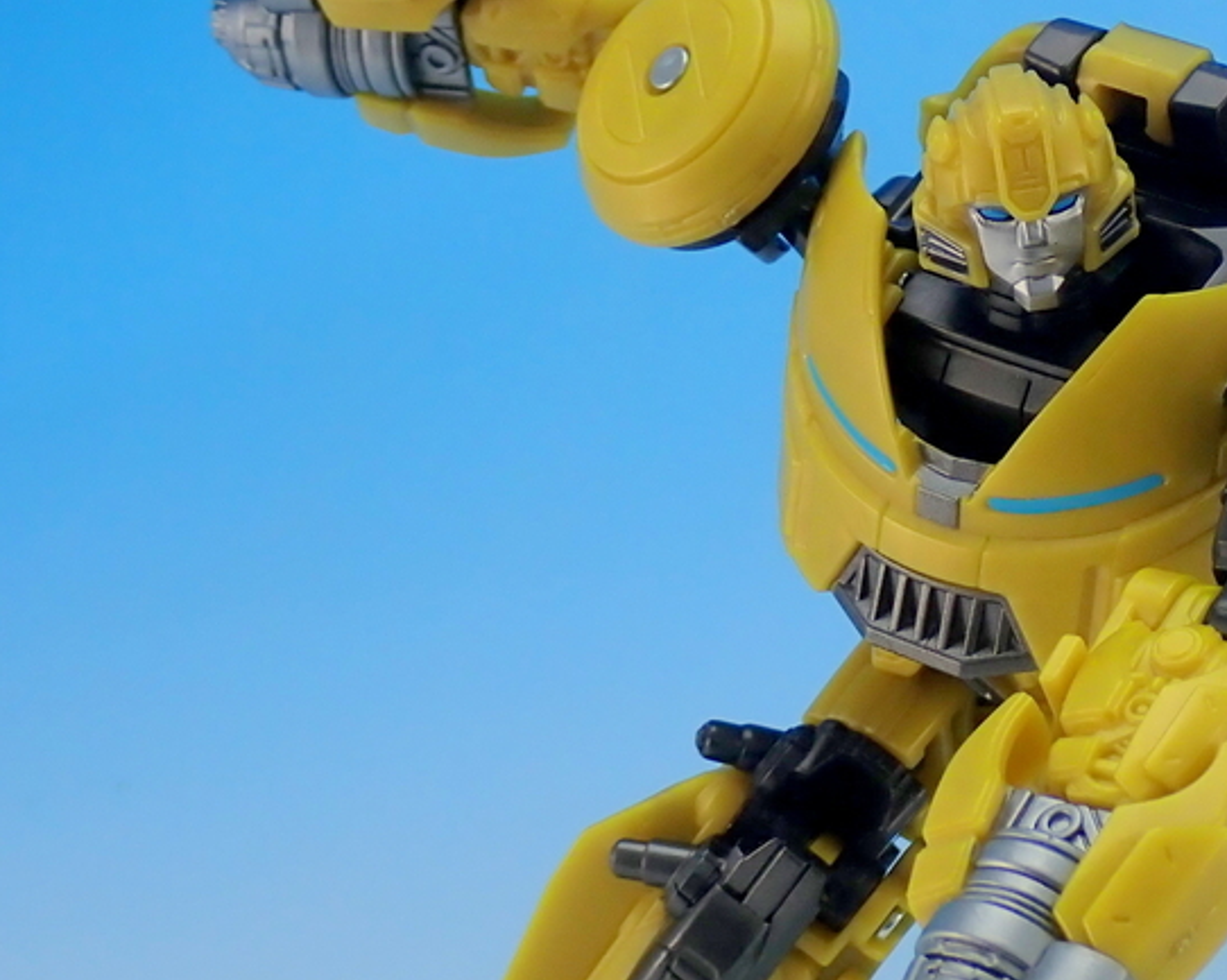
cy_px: 684
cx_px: 921
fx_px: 3884
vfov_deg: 14.4
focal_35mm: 107
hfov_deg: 17.8
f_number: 3.5
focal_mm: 10.35
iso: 100
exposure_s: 1/30
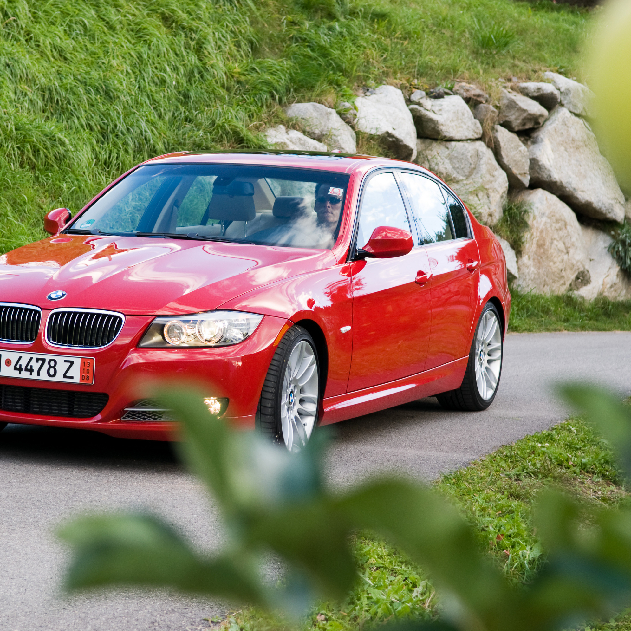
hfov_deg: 18.1
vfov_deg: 18.1
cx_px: 260
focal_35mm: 96
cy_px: 316
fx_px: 1980
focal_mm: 50
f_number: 4.5
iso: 200
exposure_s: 1/125
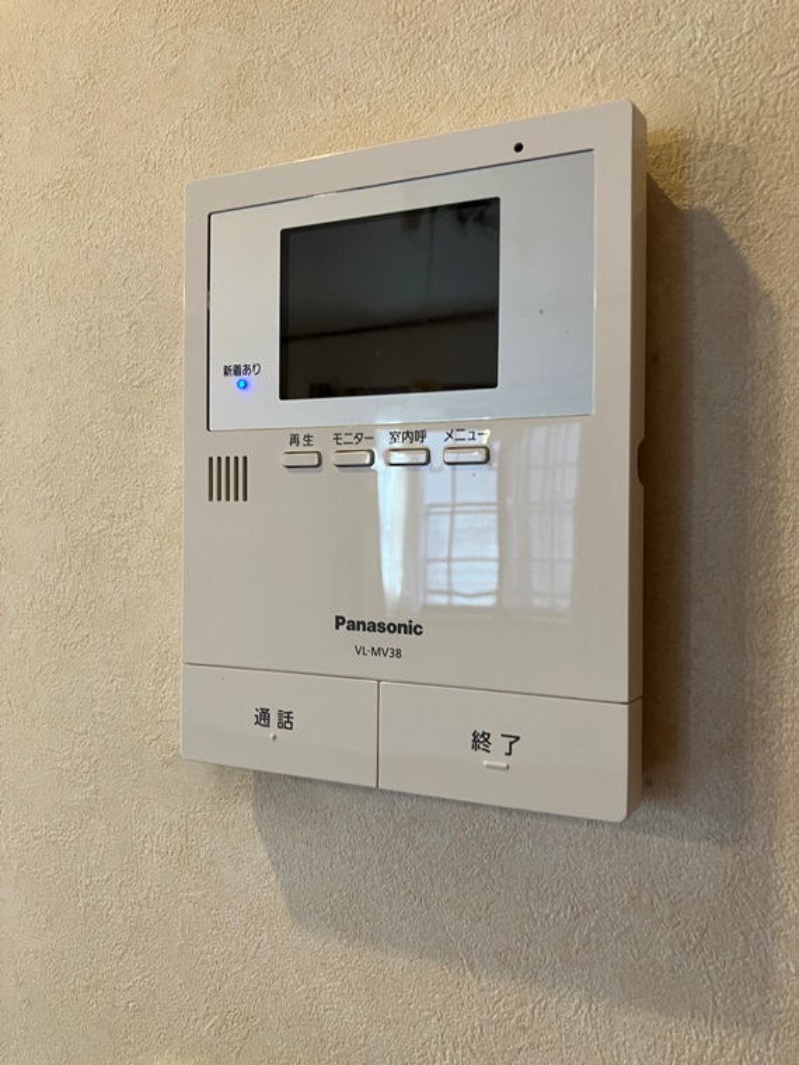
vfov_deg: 63.4
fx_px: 862
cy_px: 532
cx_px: 400
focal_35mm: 28
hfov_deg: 49.7
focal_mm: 3.99
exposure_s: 1/50
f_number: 1.8
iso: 125
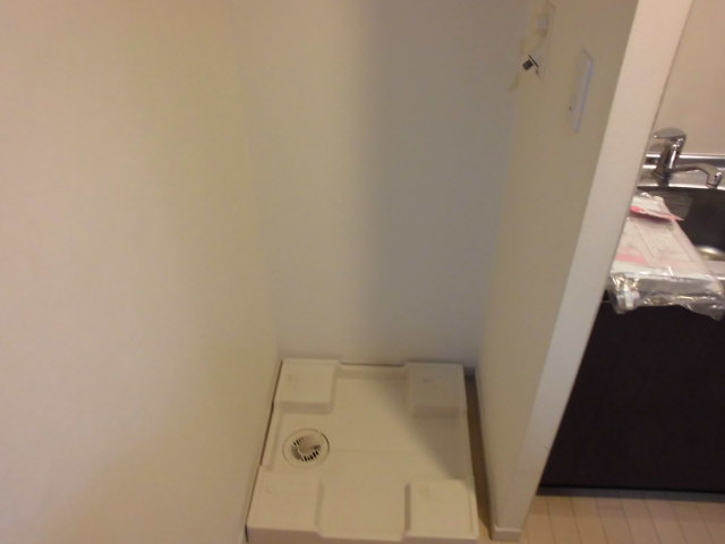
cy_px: 272
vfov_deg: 53.1
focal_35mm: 26
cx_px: 362
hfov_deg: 67.3
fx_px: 545
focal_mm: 4.6
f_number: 3.5
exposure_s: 1/10
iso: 400
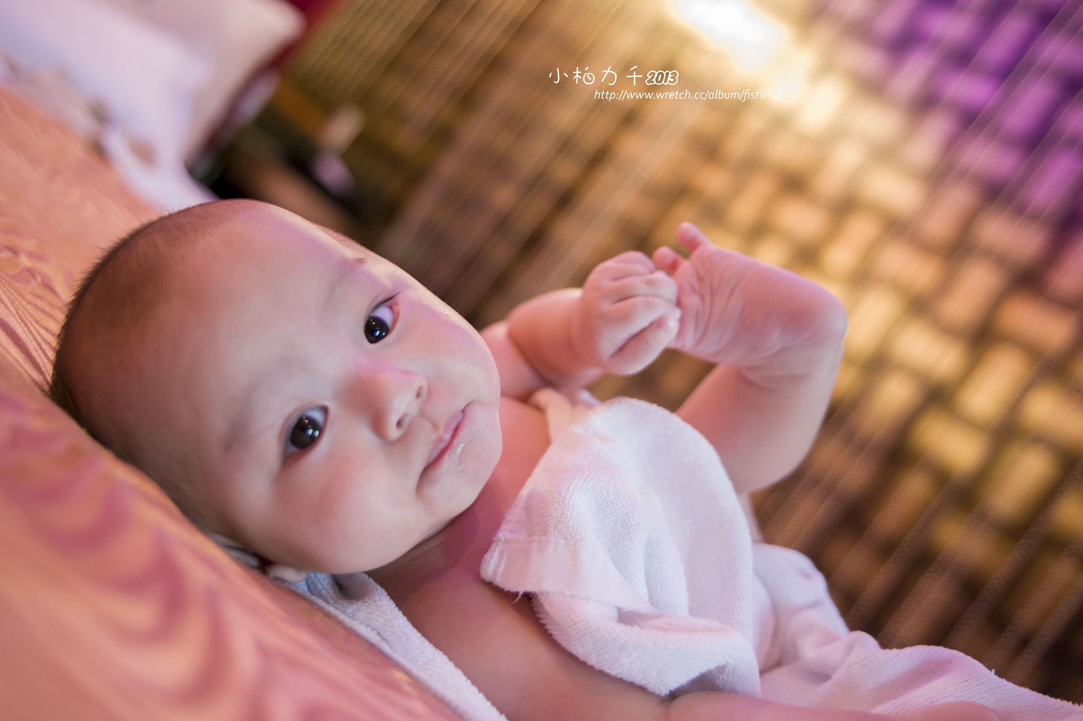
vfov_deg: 37.8
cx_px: 542
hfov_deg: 54.5
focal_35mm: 35
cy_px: 360
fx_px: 1052
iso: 1600
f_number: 2.8
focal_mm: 35
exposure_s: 1/50
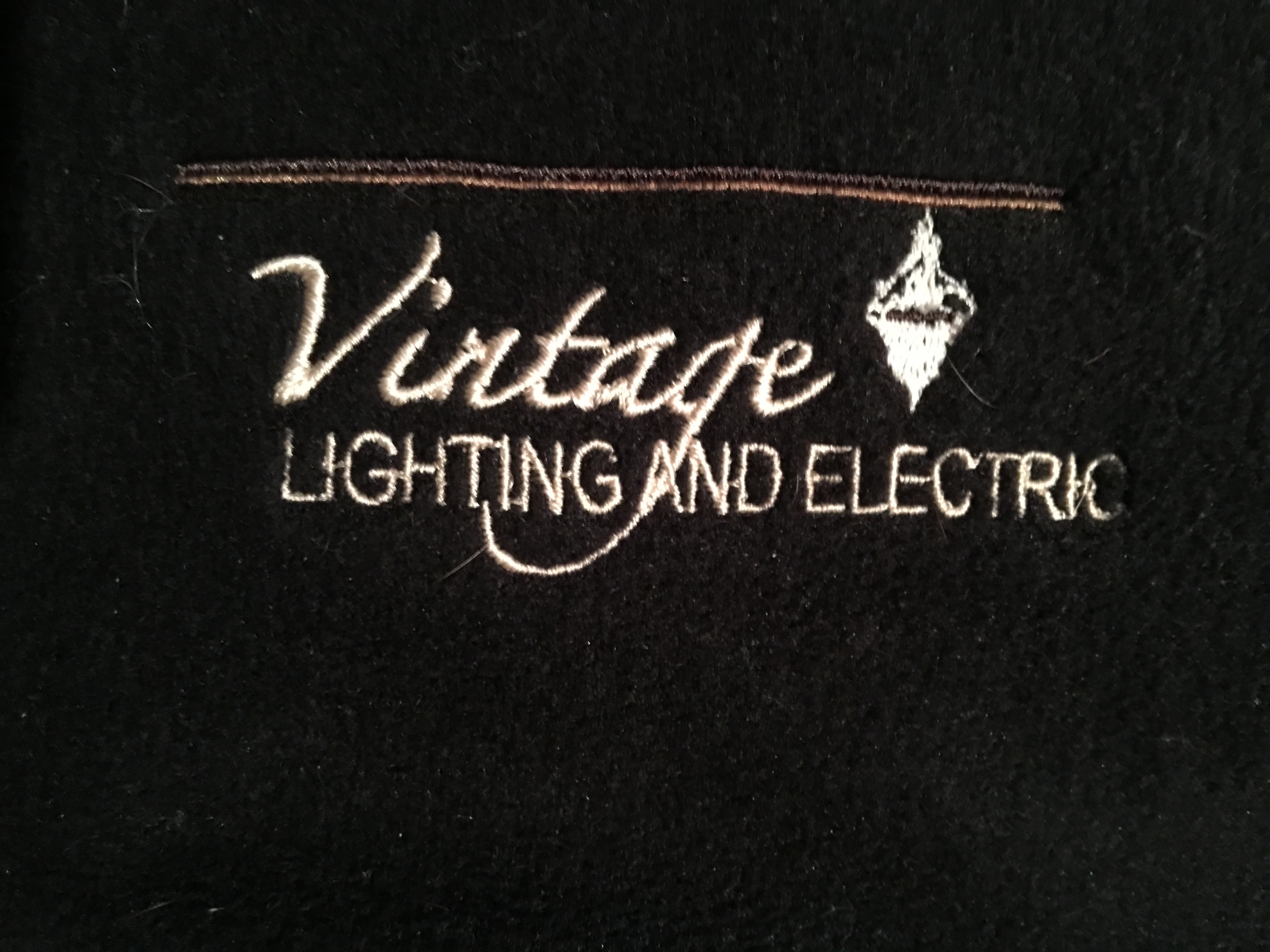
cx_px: 635
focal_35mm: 29
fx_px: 1064
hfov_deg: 61.7
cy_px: 476
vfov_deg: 48.2
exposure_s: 1/4
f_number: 2.2
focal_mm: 4.15
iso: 125
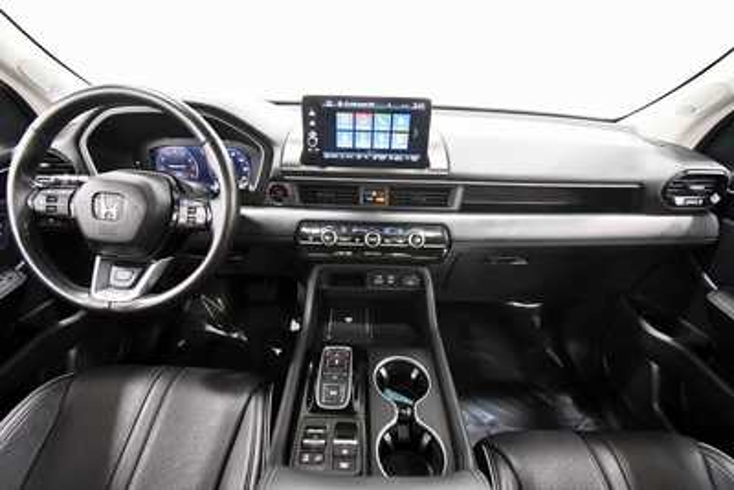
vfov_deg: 77.4
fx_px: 306
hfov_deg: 100.4
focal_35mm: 15
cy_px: 245
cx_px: 367
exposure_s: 1/60
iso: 4500
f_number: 4.5
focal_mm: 10
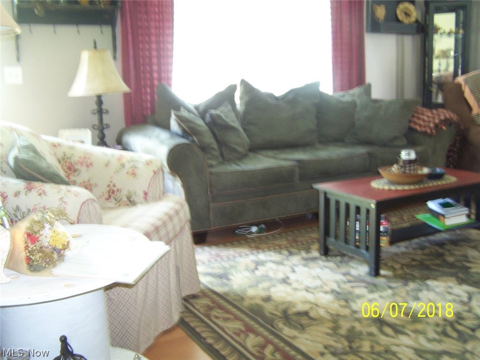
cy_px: 180
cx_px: 240
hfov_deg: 49.0
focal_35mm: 38
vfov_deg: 37.7
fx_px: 527
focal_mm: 6.3
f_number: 2.8
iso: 140
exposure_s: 1/3
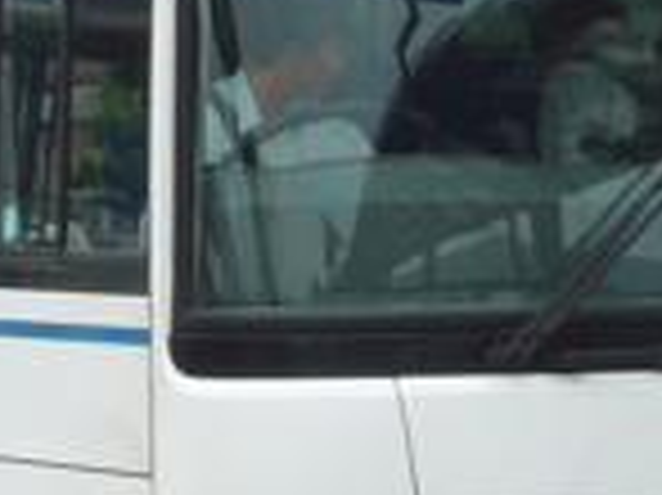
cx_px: 230
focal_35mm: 327
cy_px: 153
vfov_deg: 4.5
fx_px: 6248
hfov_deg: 6.1
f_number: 4.8
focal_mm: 13.2
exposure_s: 1/400
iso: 80
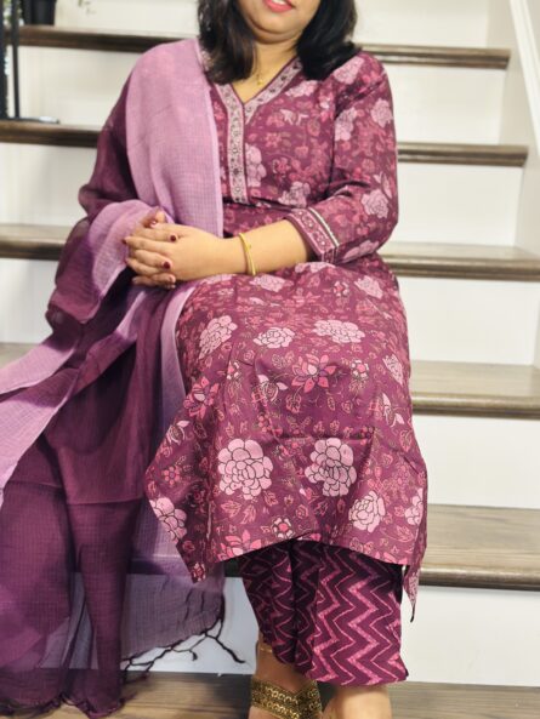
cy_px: 360
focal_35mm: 48
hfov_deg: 30.3
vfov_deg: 39.6
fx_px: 998
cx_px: 270
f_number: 1.78
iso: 250
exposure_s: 1/40
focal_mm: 6.86
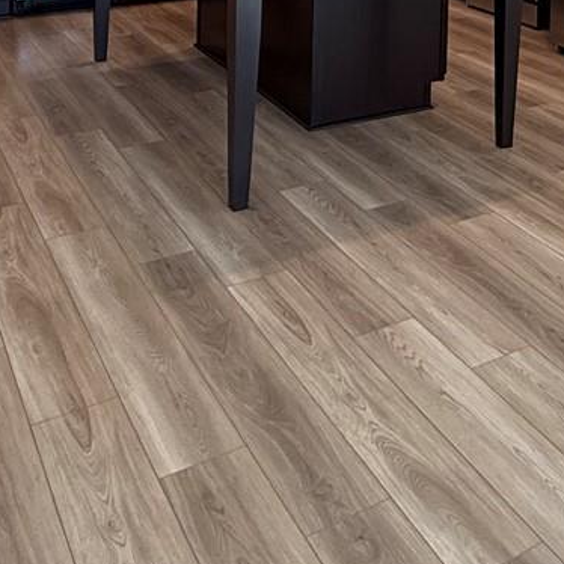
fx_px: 977
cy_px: -173
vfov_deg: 27.0
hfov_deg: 30.4
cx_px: 537
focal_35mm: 53
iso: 160
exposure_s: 1/120
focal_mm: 2.22
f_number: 2.2
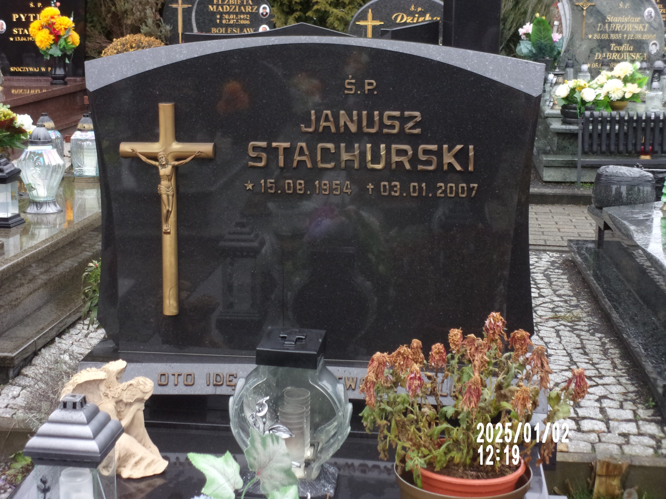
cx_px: 333
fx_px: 1231
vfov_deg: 22.9
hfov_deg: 30.3
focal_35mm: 64
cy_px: 250
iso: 160
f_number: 5.2
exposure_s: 1/34
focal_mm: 11.5
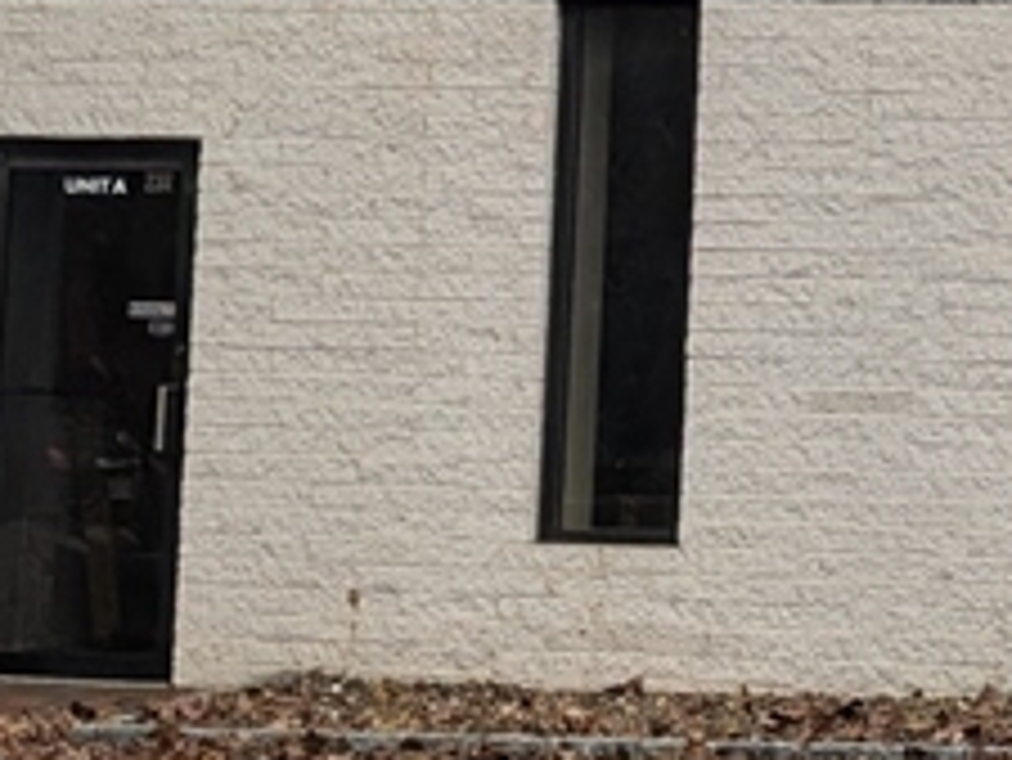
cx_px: 1385
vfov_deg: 13.5
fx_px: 3188
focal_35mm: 109
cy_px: 99
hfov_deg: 16.8
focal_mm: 6.9
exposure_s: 1/311
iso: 24
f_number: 1.68
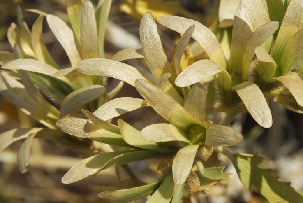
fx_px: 3429
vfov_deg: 3.4
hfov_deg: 5.1
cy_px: 120
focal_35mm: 407
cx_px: 191
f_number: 14
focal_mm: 200
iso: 200
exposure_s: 1/160
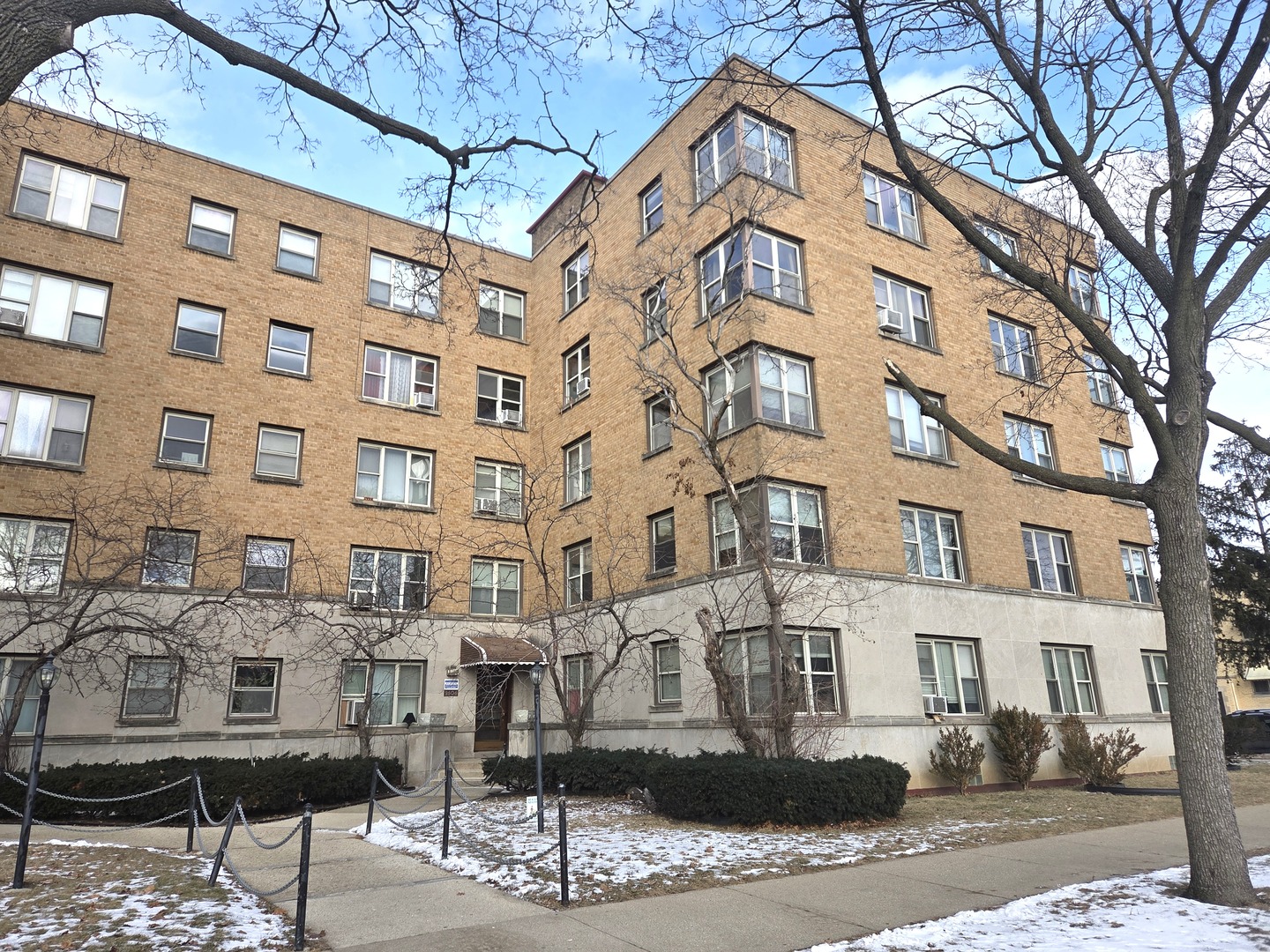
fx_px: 844
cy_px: 476
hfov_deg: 73.9
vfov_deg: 58.9
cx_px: 635
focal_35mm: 23
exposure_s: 1/2116
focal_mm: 5.4
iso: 80
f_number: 1.8
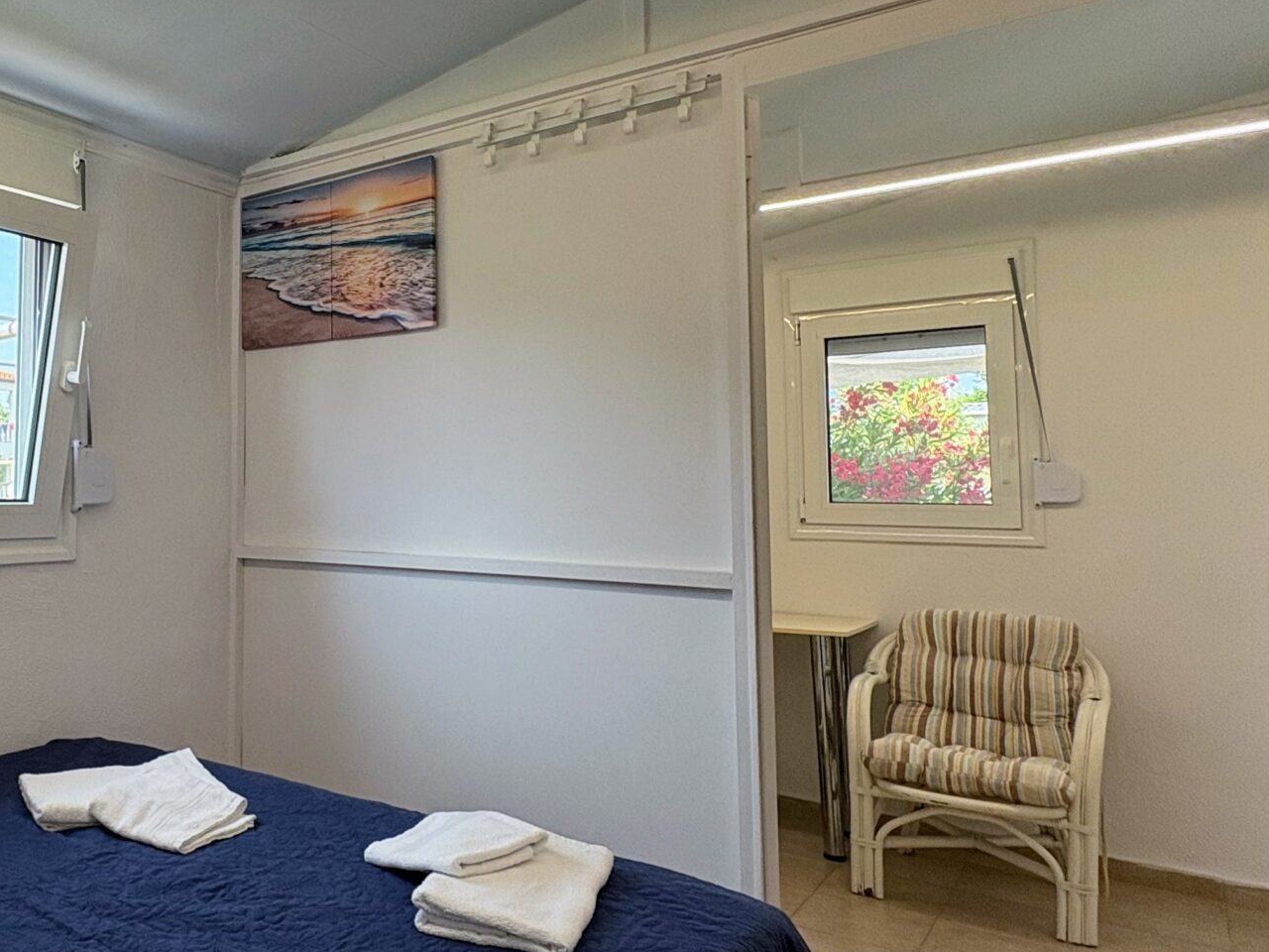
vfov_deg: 49.6
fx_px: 1026
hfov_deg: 58.5
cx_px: 253
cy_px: 419
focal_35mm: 28
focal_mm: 2.22
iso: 80
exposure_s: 1/134
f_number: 2.2
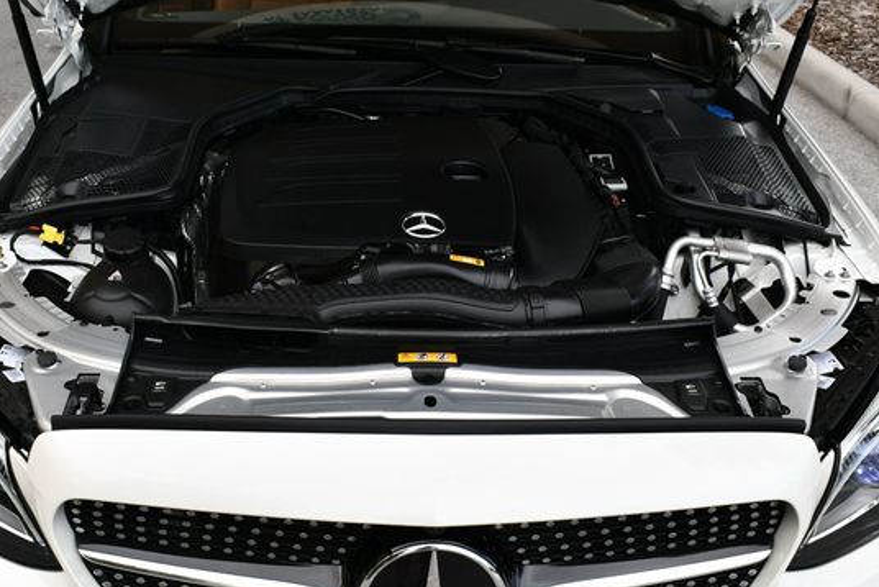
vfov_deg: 31.1
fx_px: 1050
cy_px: 349
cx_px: 420
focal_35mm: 43
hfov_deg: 45.4
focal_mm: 18
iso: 200
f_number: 5.6
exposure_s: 1/250
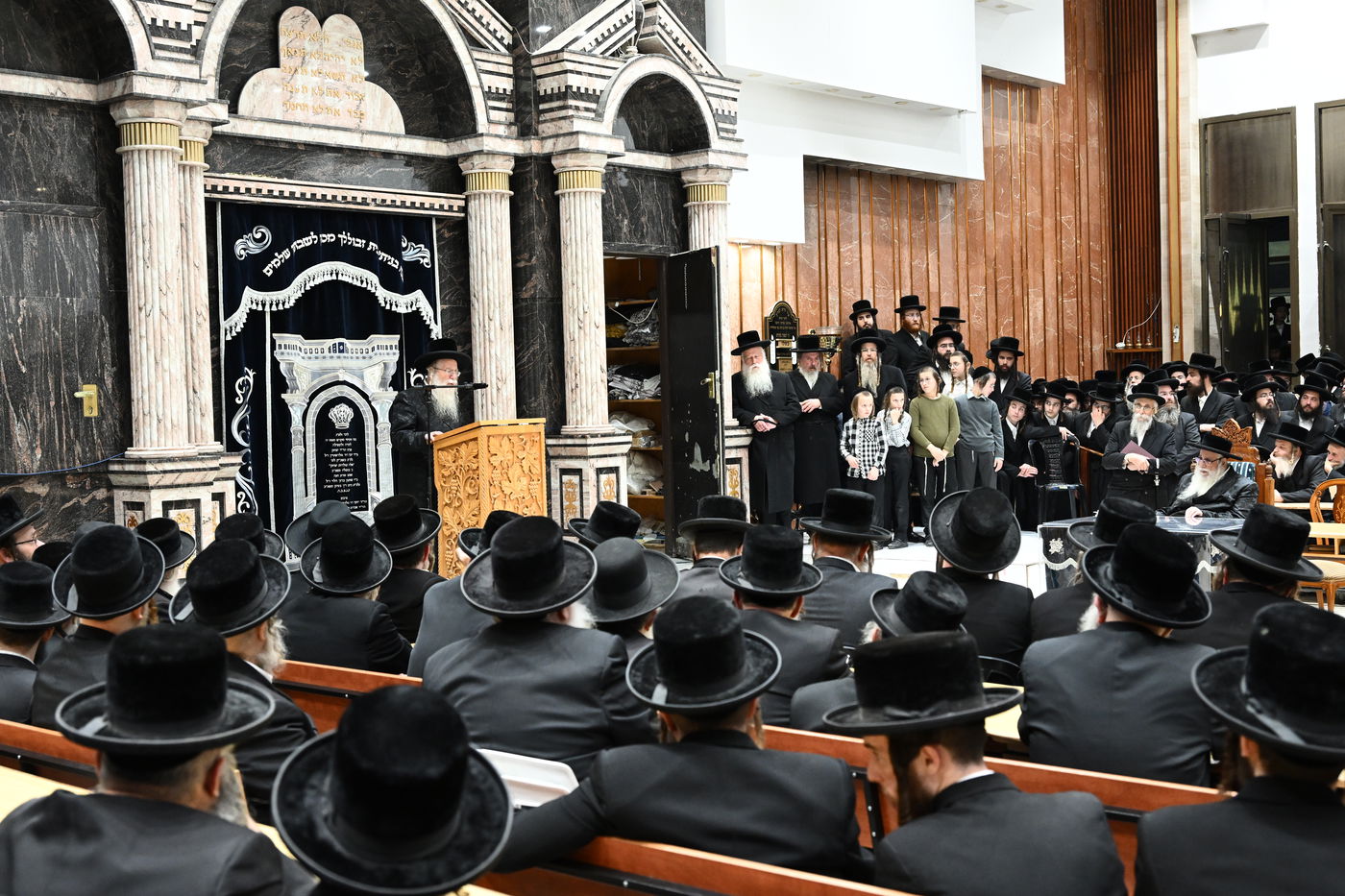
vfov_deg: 30.5
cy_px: 448
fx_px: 1644
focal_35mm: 44
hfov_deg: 44.5
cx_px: 672
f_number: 4.5
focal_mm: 44
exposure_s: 1/125
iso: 4000
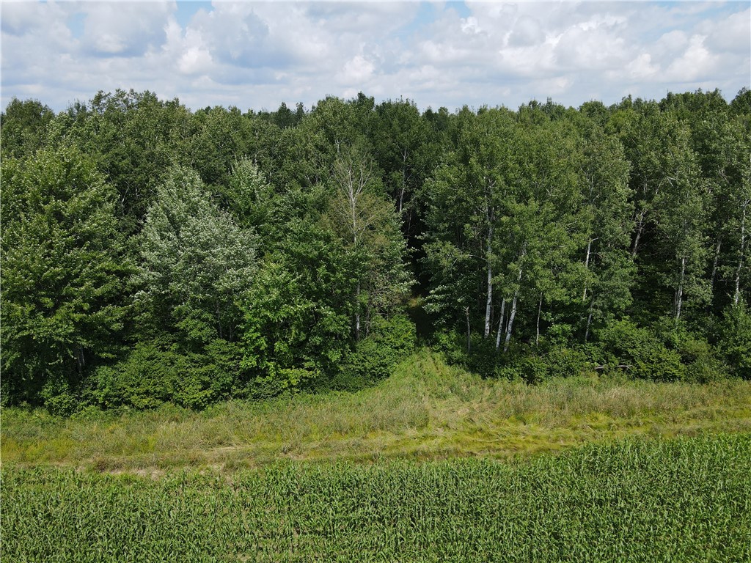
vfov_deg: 56.8
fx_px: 521
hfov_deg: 71.6
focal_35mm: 24
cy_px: 282
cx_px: 376
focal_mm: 4.5
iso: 100
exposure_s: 1/640
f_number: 2.8
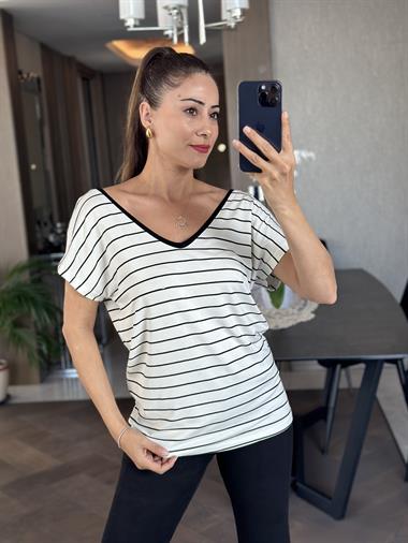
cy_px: 272
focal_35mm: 48
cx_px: 204
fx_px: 754
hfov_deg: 30.3
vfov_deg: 39.6
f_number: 1.78
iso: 125
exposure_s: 1/112
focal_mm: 6.86
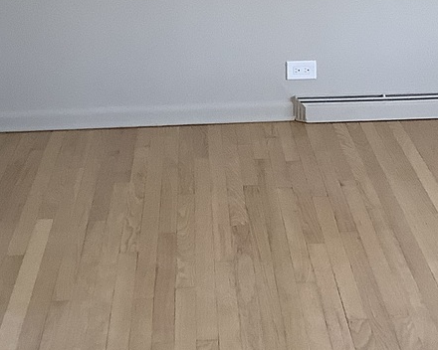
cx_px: 333
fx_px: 1283
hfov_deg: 19.2
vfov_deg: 15.1
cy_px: -39
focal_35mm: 99
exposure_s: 1/60
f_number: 2.4
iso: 100
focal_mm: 3.3
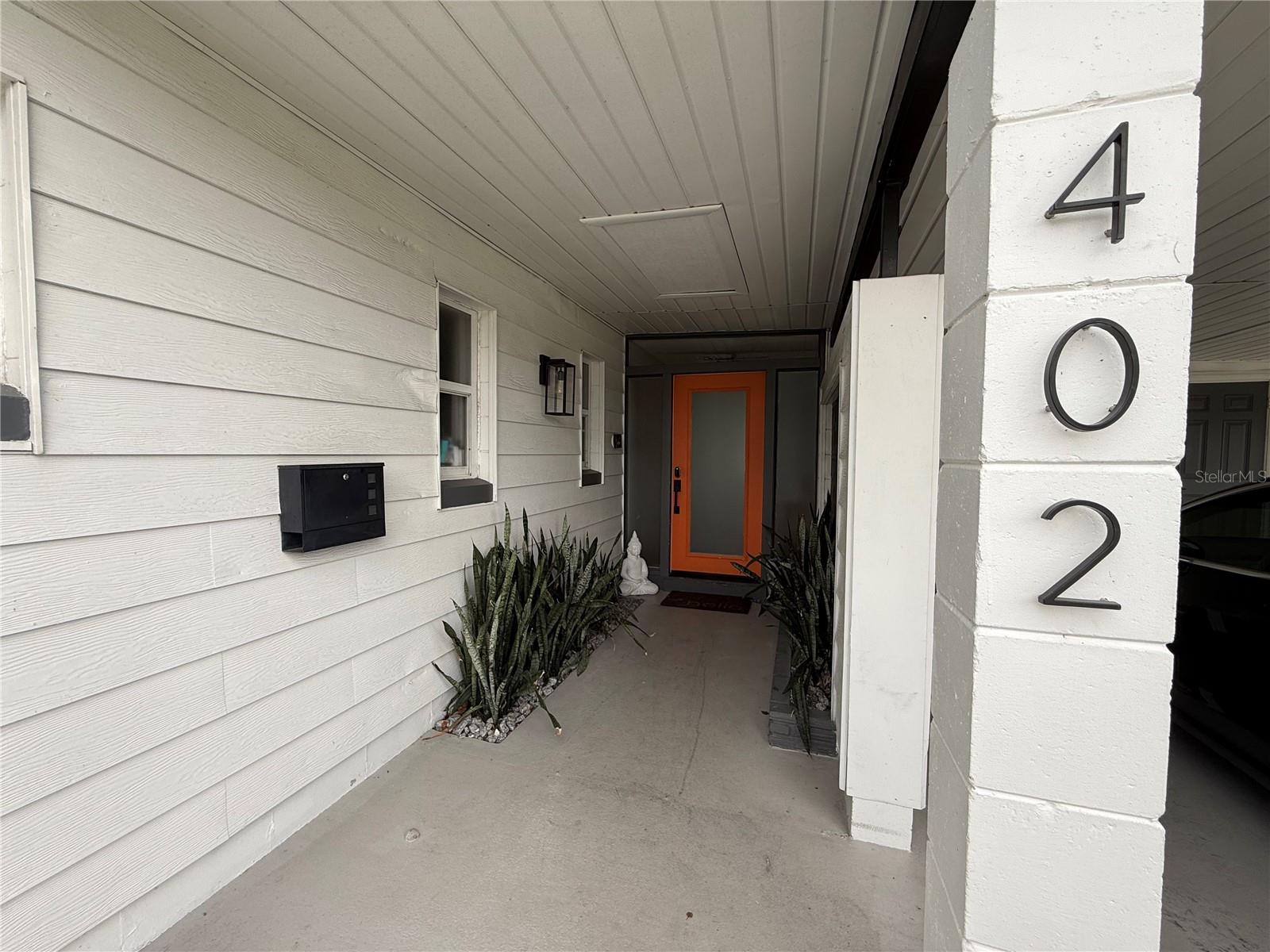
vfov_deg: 85.7
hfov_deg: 102.1
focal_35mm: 14
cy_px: 476
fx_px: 514
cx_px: 635
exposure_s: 1/235
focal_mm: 2.22
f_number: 2.2
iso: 50
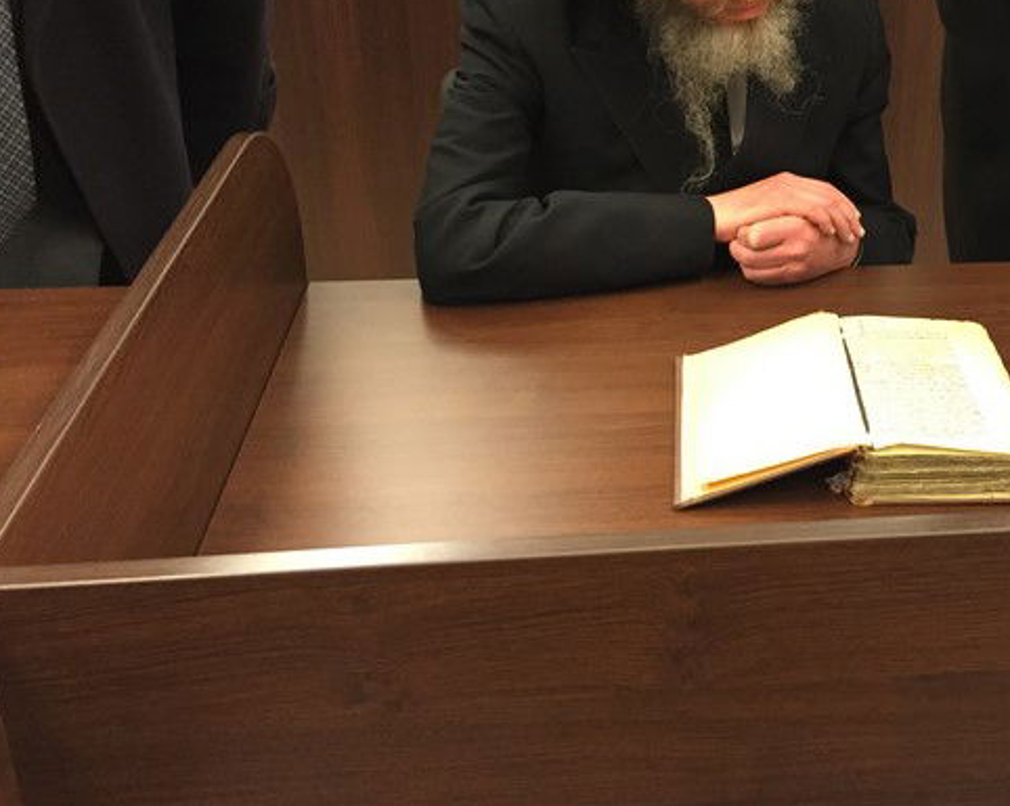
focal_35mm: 47
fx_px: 1404
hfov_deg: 38.1
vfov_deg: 31.6
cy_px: 214
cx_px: 813
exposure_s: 1/30
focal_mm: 4.15
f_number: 2.2
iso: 250
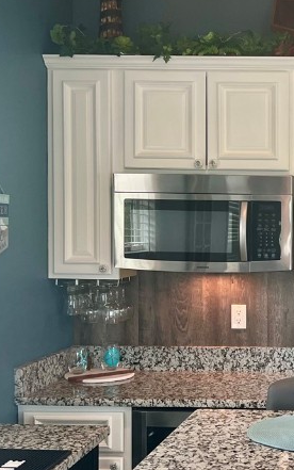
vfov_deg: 32.0
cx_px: 348
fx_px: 820
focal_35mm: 64
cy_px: 258
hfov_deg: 19.2
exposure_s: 1/120
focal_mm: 5.7
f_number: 1.5
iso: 125
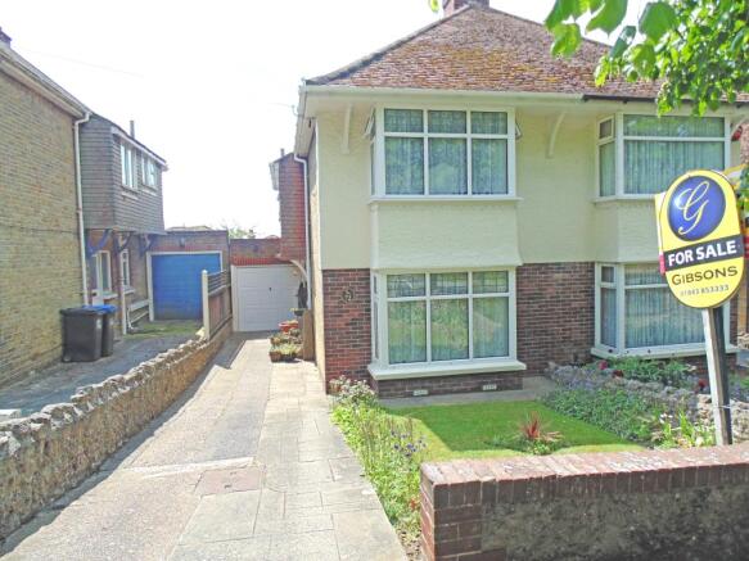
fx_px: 476
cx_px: 374
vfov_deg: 61.1
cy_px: 280
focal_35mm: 22
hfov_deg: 76.4
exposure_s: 1/500
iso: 80
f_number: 3.1
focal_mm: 4
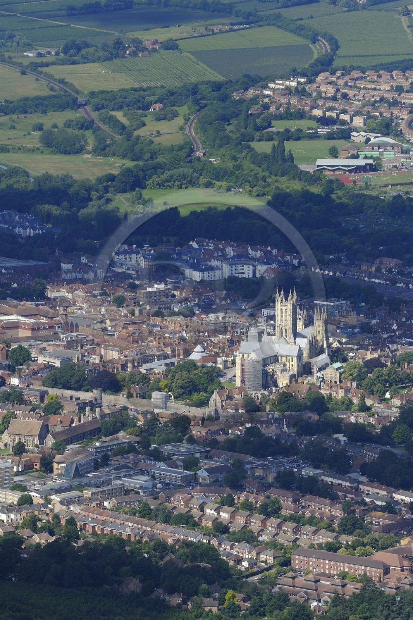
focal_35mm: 200
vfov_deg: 10.3
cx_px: 206
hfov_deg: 6.9
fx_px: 3443
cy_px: 310
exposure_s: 1/800
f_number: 8
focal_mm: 200
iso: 400
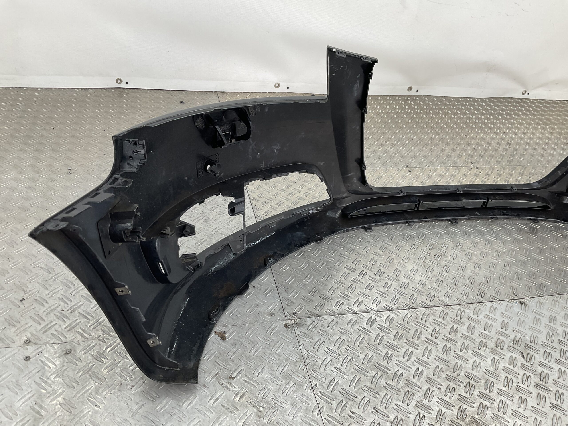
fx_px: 476
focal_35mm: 29
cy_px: 213
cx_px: 284
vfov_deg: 48.2
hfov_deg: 61.7
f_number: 1.8
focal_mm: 3
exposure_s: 1/120
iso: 25
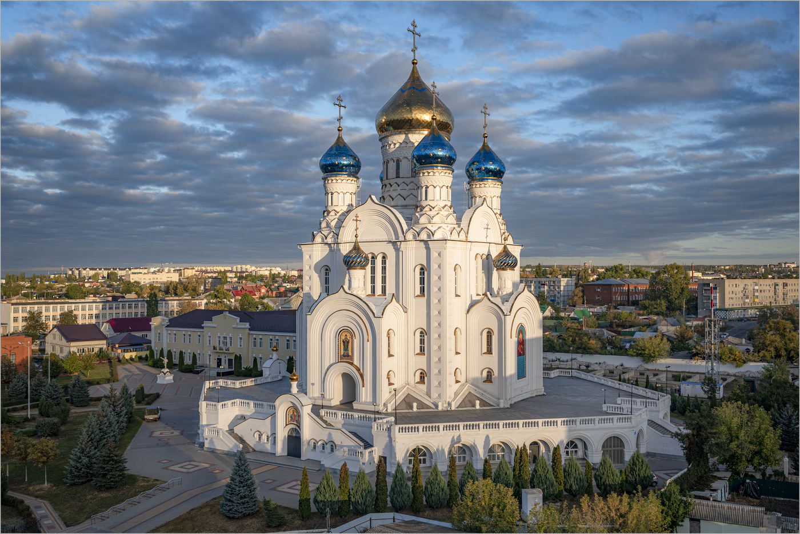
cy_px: 267
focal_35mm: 35
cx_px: 400
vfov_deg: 37.9
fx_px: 778
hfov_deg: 54.4
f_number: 5.6
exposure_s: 1/500
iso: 100
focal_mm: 35
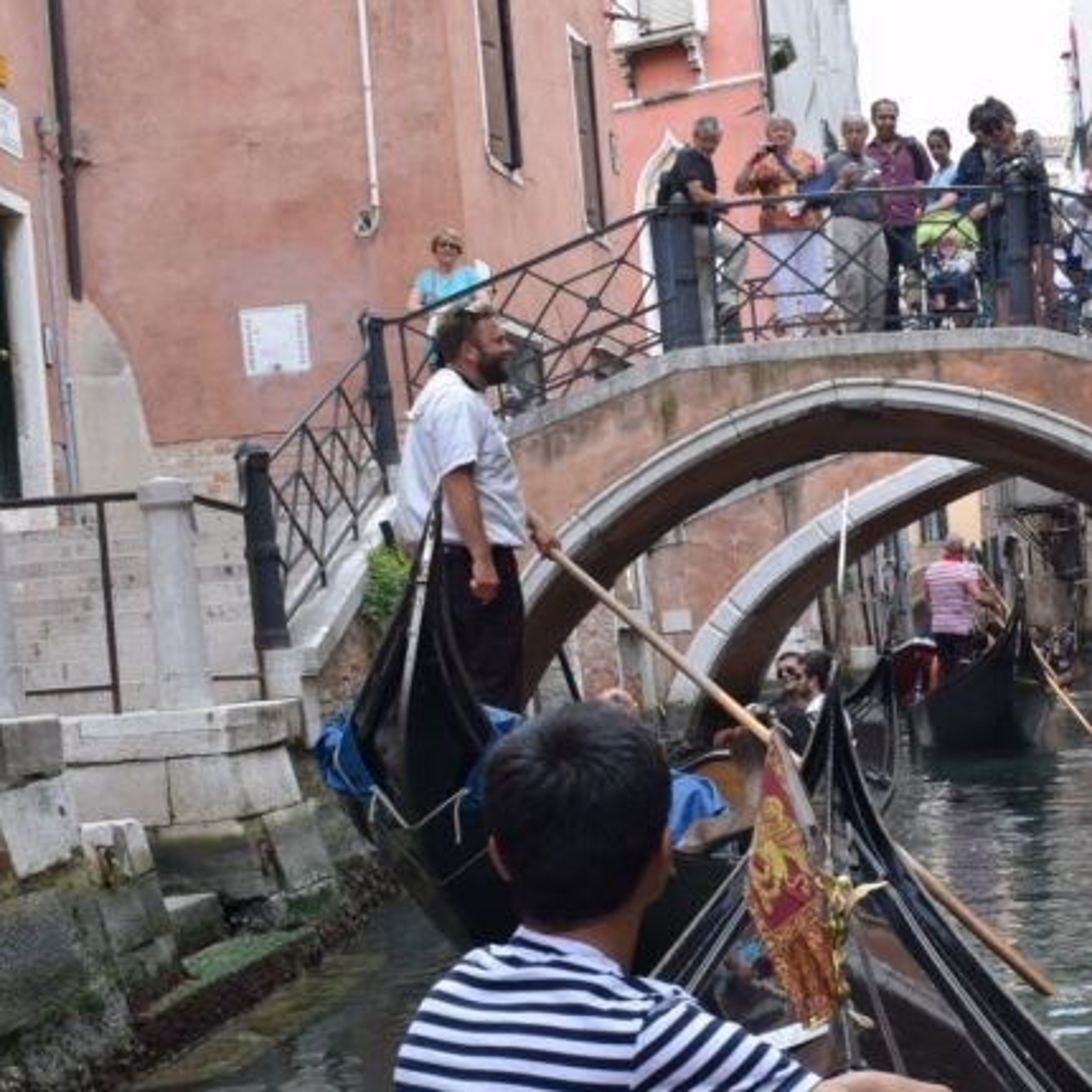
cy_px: 728
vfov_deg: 26.7
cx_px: 1044
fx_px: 2284
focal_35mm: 64
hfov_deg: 25.8
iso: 400
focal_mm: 20
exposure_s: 1/200
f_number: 7.1
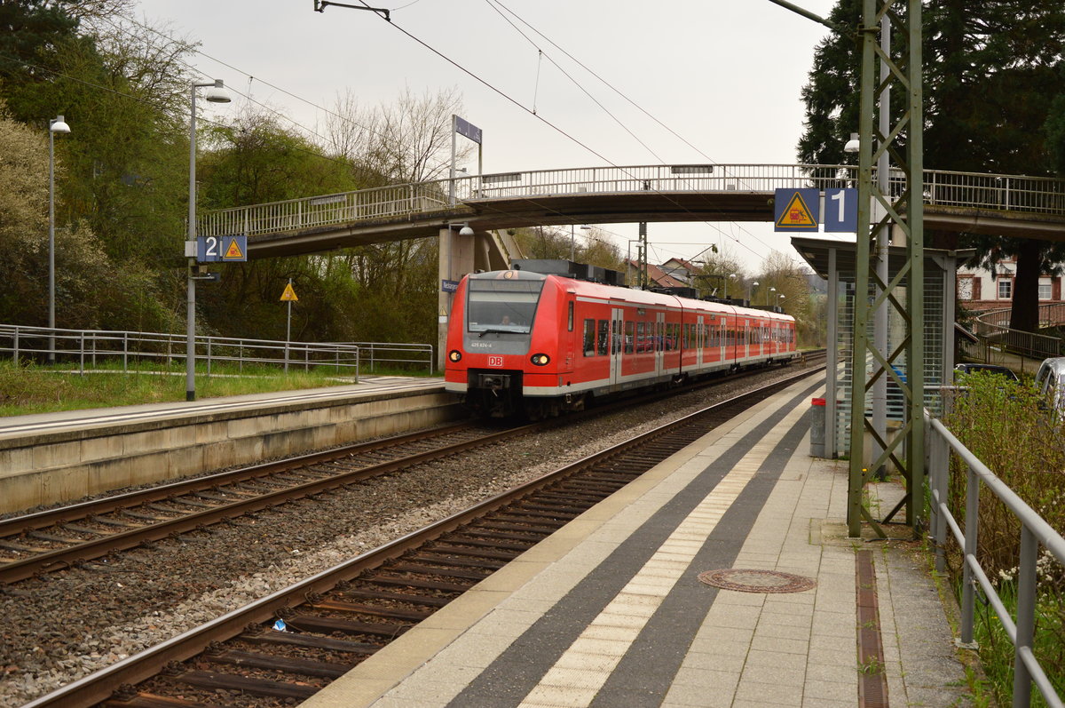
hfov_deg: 49.6
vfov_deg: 34.1
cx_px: 532
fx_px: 1152
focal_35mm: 39
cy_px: 354
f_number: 6.3
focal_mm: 26
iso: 400
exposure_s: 1/640
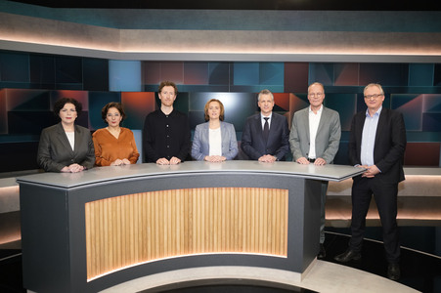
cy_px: 146
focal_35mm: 28
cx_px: 220
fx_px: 343
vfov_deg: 46.3
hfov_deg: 65.5
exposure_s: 1/125
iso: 2000
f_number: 5.6
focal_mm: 28
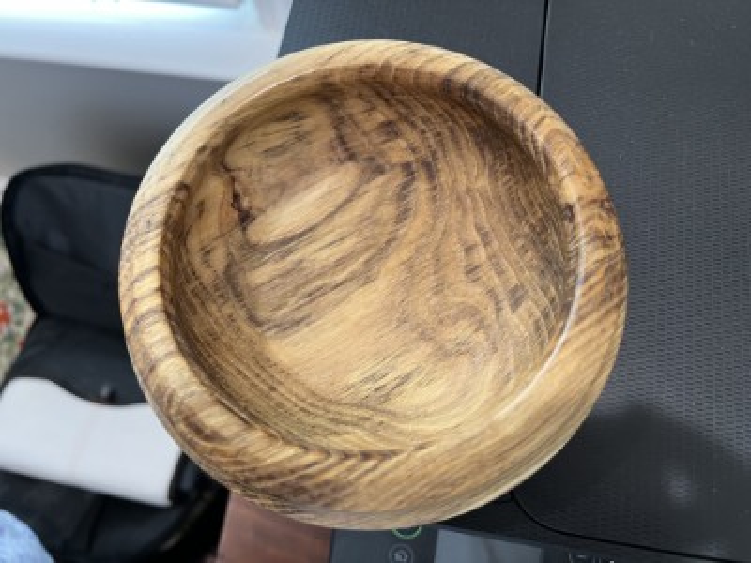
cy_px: 282
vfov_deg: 53.1
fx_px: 564
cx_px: 376
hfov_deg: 67.3
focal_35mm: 26
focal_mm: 5.7
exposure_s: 1/60
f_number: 1.5
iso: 125
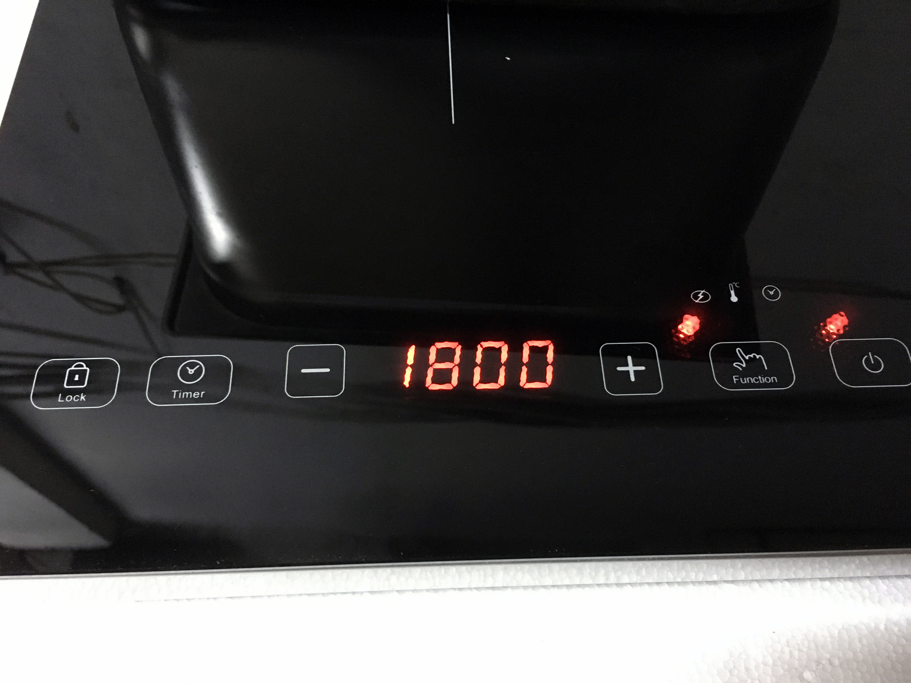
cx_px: 456
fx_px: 763
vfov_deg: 48.2
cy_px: 342
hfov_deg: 61.7
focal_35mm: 29
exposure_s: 1/17
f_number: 2.2
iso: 500
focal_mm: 4.15
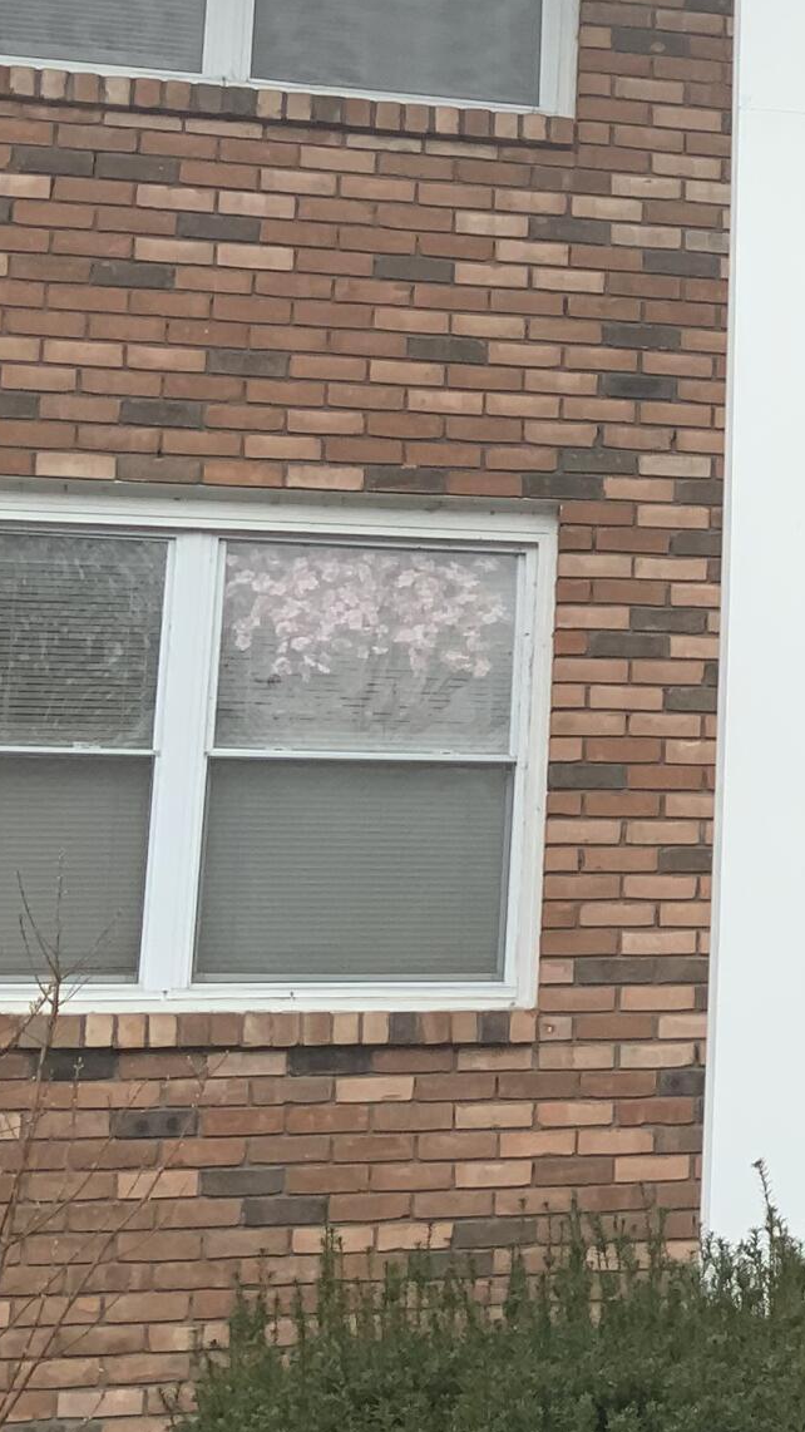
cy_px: 502
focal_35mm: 83
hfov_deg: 12.8
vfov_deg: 25.5
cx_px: 1589
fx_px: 3151
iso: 16
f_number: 1.8
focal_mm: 3
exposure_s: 1/792
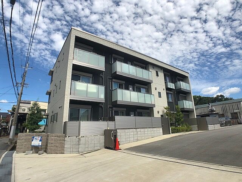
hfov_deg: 63.4
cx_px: 121
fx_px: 196
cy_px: 91
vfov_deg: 49.7
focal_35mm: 28
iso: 20
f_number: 1.8
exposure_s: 1/2024
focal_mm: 4
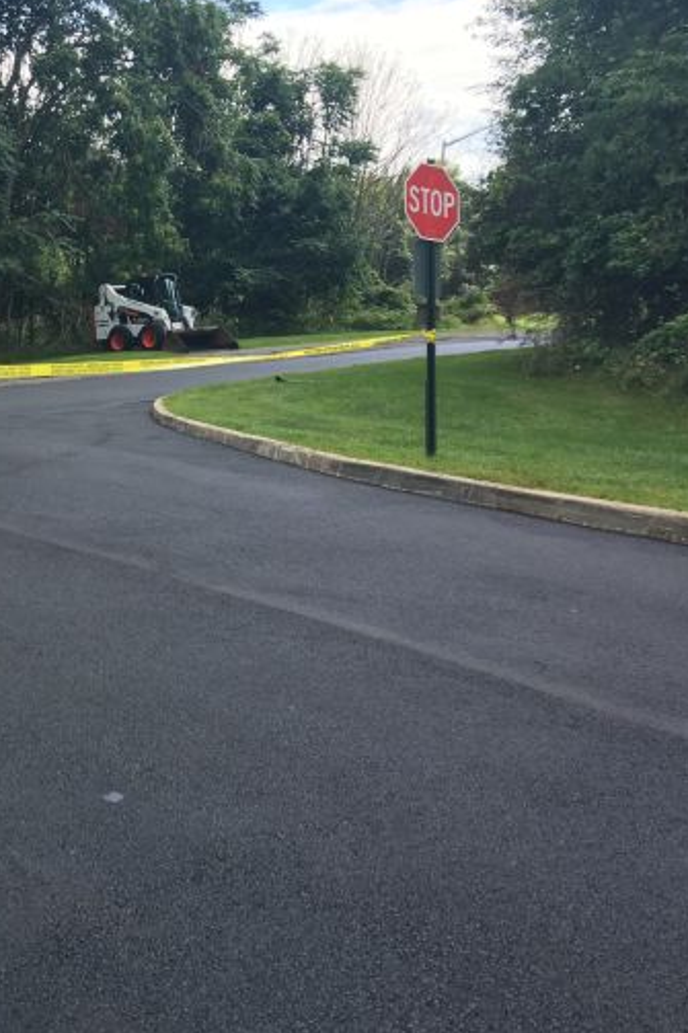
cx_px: -25
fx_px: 1377
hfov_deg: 26.3
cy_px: 536
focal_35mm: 48
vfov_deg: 41.1
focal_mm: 4.15
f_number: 2.2
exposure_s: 1/422
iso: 25
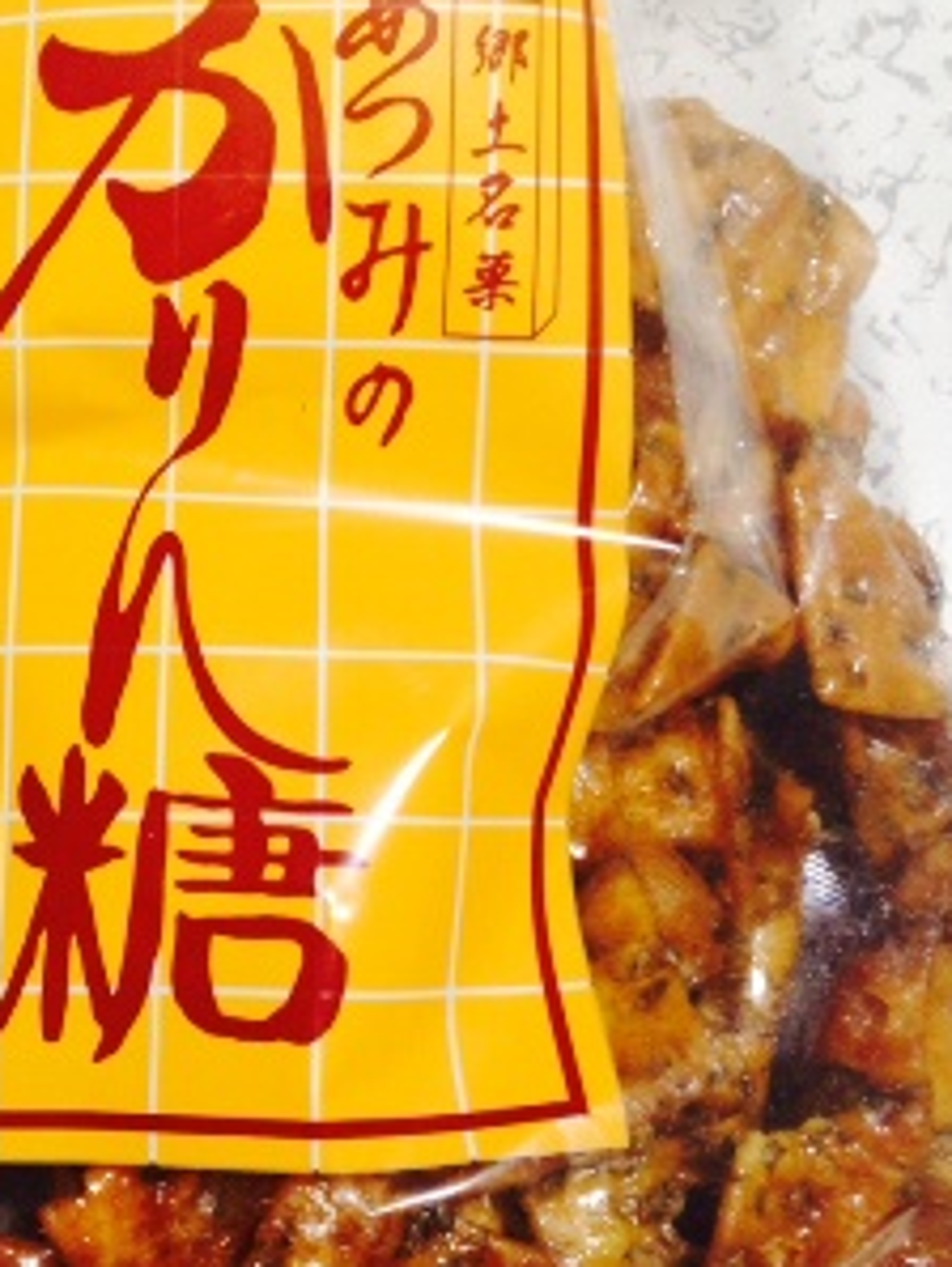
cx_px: 191
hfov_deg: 24.5
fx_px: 2160
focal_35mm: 59
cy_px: 563
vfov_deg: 32.6
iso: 80
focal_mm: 4.12
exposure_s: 1/20
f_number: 2.4
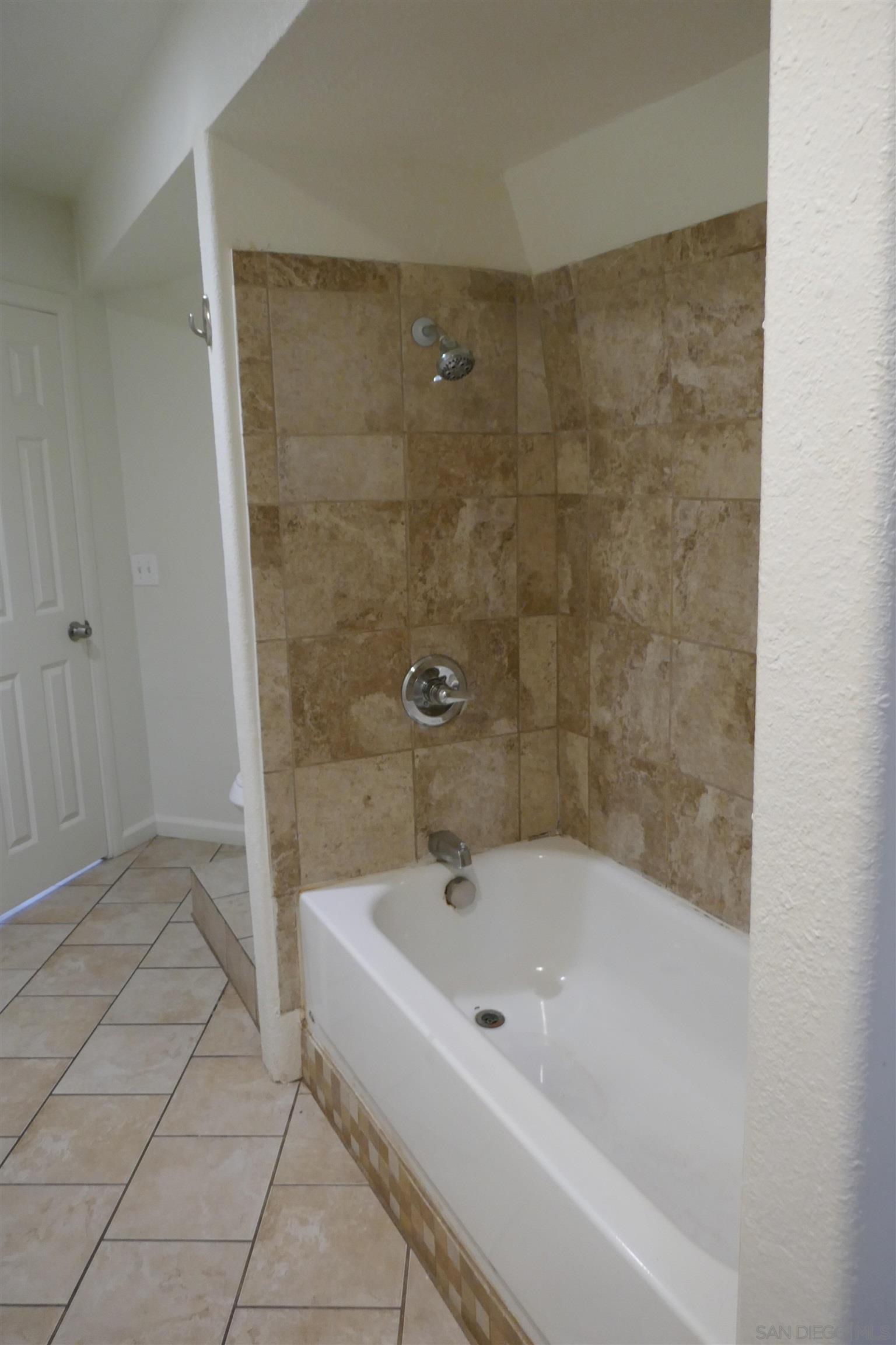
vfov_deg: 71.5
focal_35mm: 25
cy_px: 672
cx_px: 448
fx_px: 933
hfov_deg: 51.3
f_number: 2.8
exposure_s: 1/60
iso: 800
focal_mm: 9.1
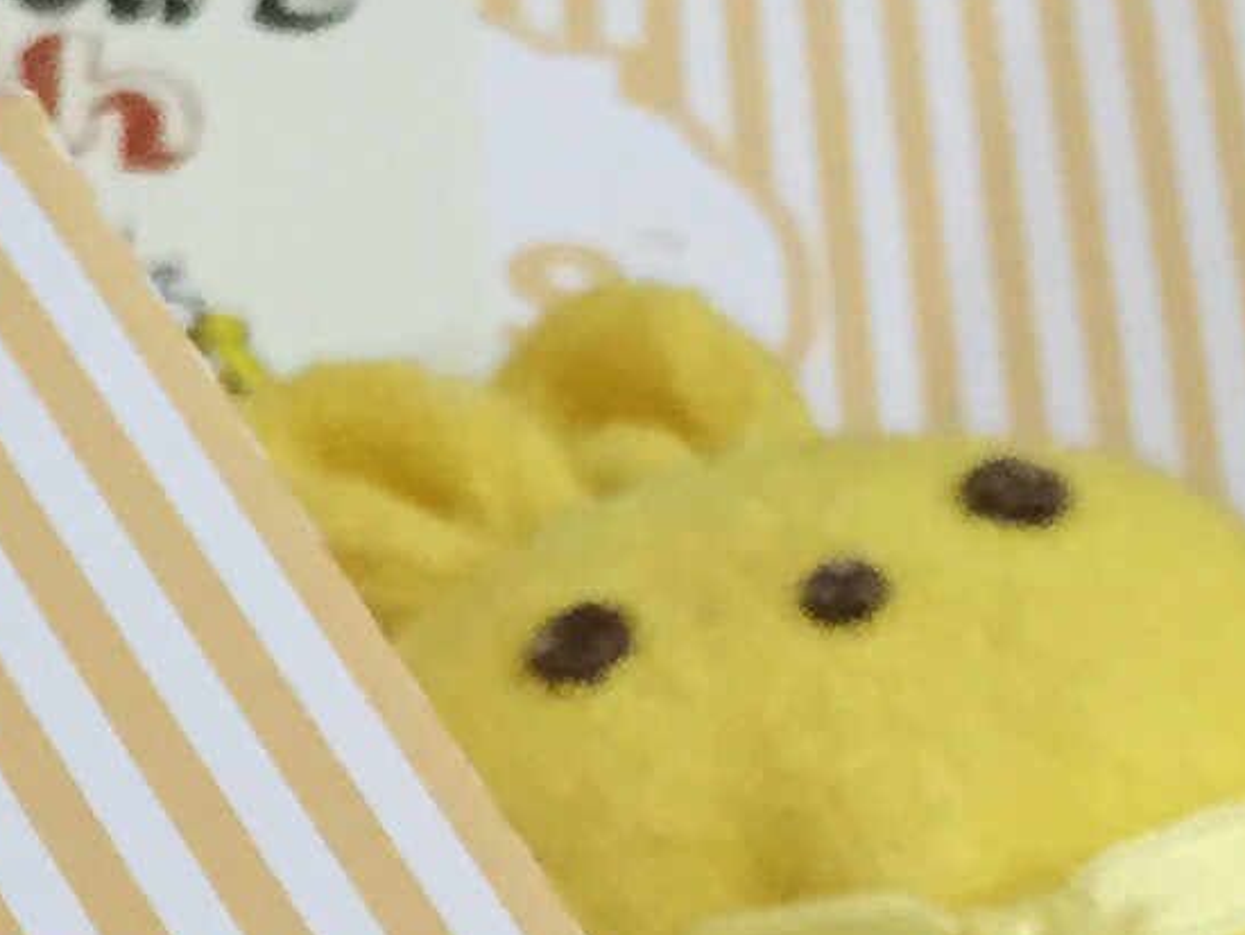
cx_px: -34
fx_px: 6189
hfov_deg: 11.4
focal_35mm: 172
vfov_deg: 8.2
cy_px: 1854
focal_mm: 4.15
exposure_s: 1/33
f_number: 2.2
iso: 125
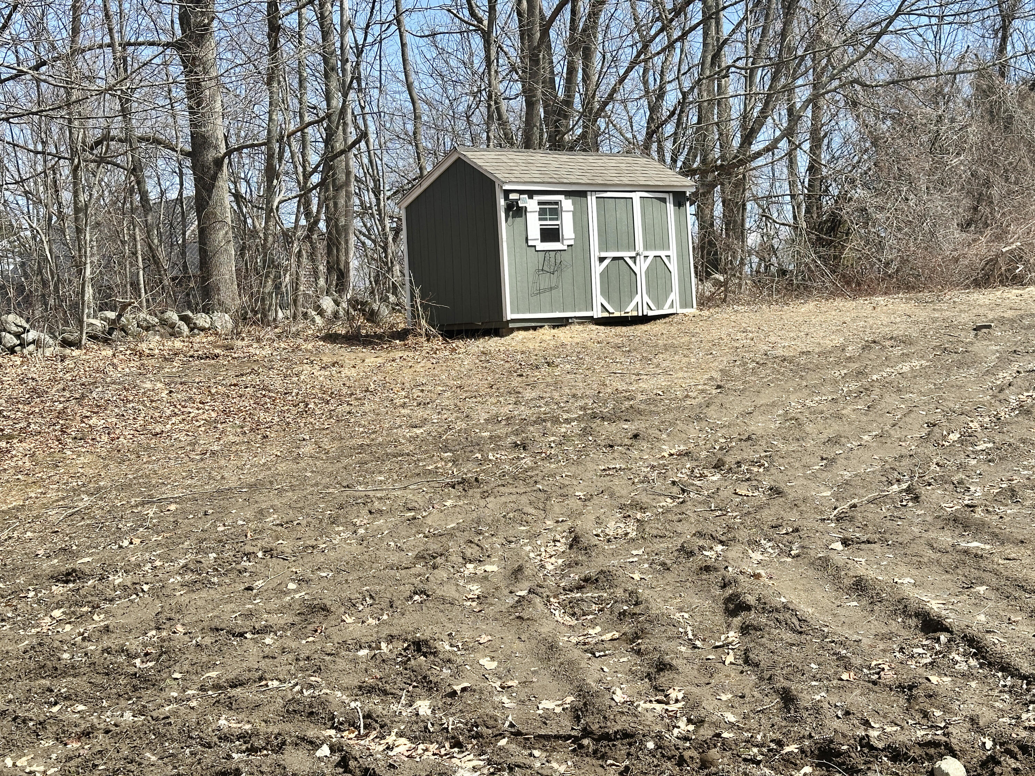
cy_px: 388
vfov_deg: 30.3
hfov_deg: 39.7
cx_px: 518
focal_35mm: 48
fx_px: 1435
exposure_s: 1/2667
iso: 64
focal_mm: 6.86
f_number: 1.78
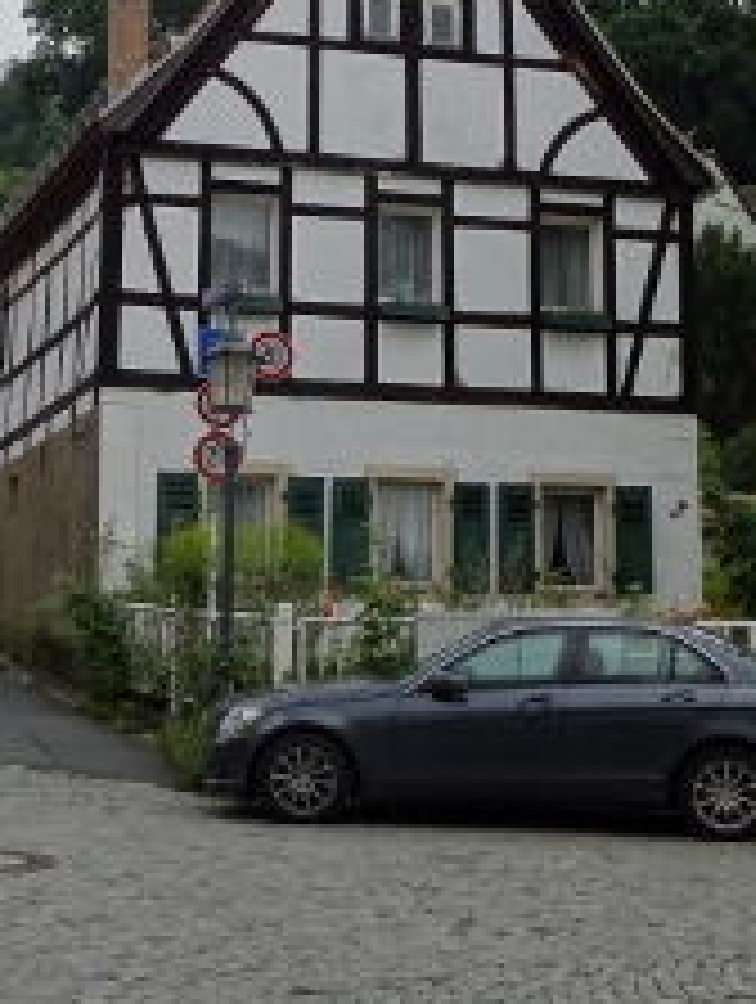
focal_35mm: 77
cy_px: 342
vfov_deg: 25.2
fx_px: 2236
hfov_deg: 19.2
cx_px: 279
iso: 80
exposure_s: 1/400
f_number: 4
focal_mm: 7.3
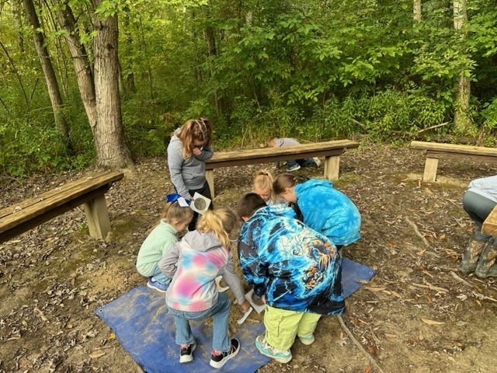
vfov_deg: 56.8
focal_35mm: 24
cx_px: 248
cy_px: 186
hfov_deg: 71.6
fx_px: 345
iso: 80
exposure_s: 1/340
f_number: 1.78
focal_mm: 6.86
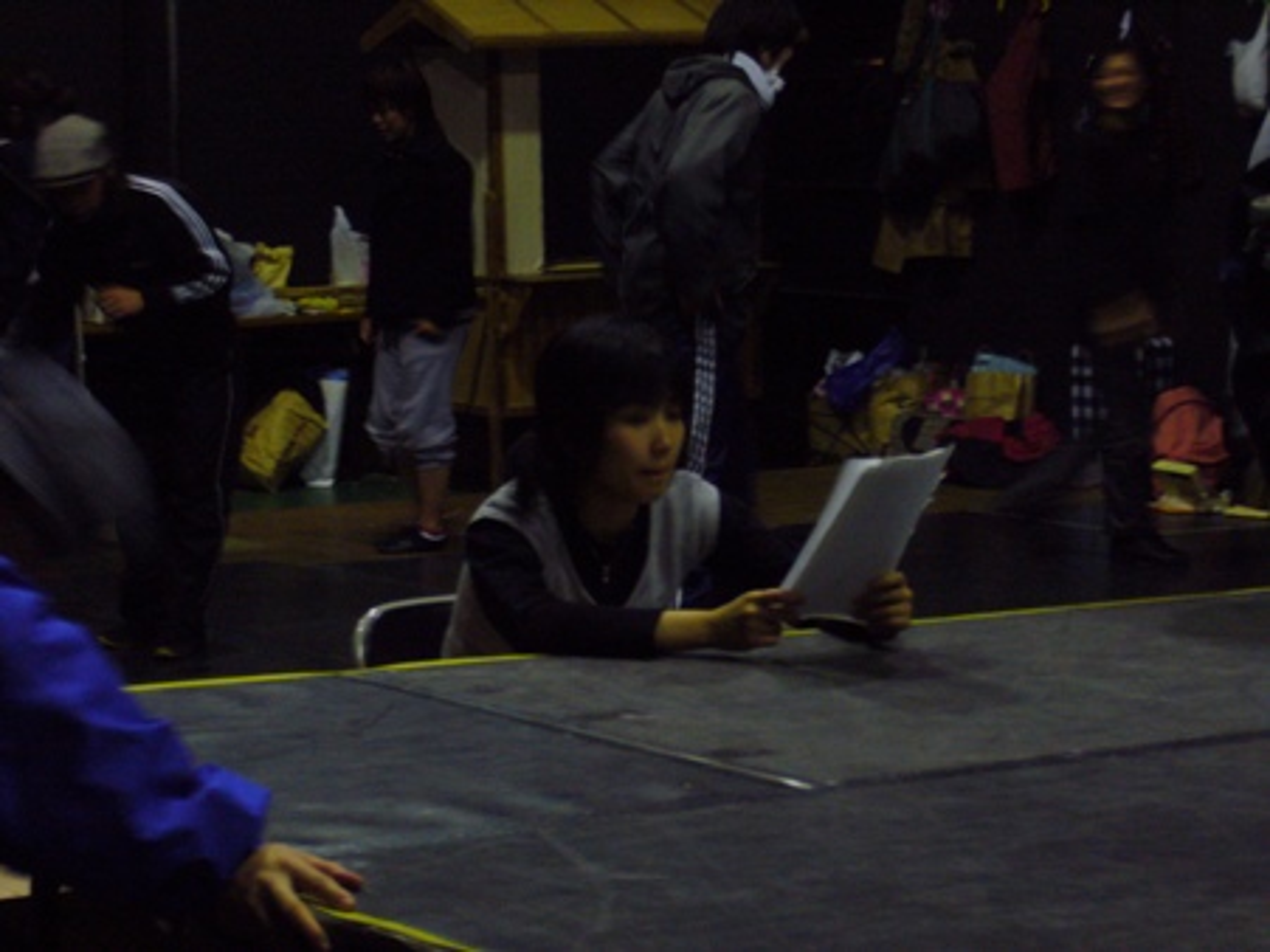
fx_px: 3851
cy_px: 476
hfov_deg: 18.7
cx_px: 635
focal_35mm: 105
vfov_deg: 14.1
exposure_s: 1/8
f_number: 5
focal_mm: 17.4
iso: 200
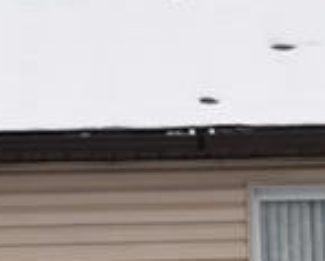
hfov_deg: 8.1
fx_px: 2288
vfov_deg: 6.4
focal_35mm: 238
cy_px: 388
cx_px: 108
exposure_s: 1/125
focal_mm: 31
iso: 400
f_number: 5.6
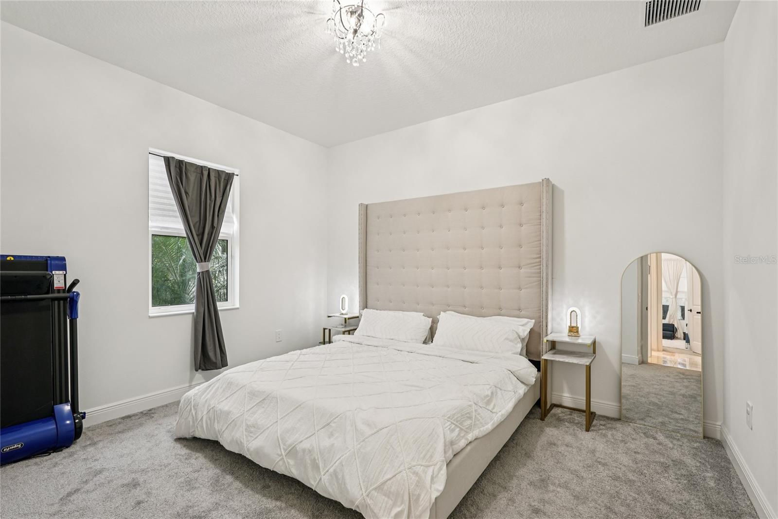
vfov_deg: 73.7
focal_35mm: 16
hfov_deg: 96.7
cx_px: 389
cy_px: 260
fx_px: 346
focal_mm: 16
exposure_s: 1/6
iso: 400
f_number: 8
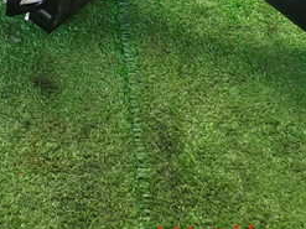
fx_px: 645
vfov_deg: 19.3
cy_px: -25
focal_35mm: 73
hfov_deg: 26.2
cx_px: 66
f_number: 2.3
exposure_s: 1/100
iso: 200
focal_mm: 5.4
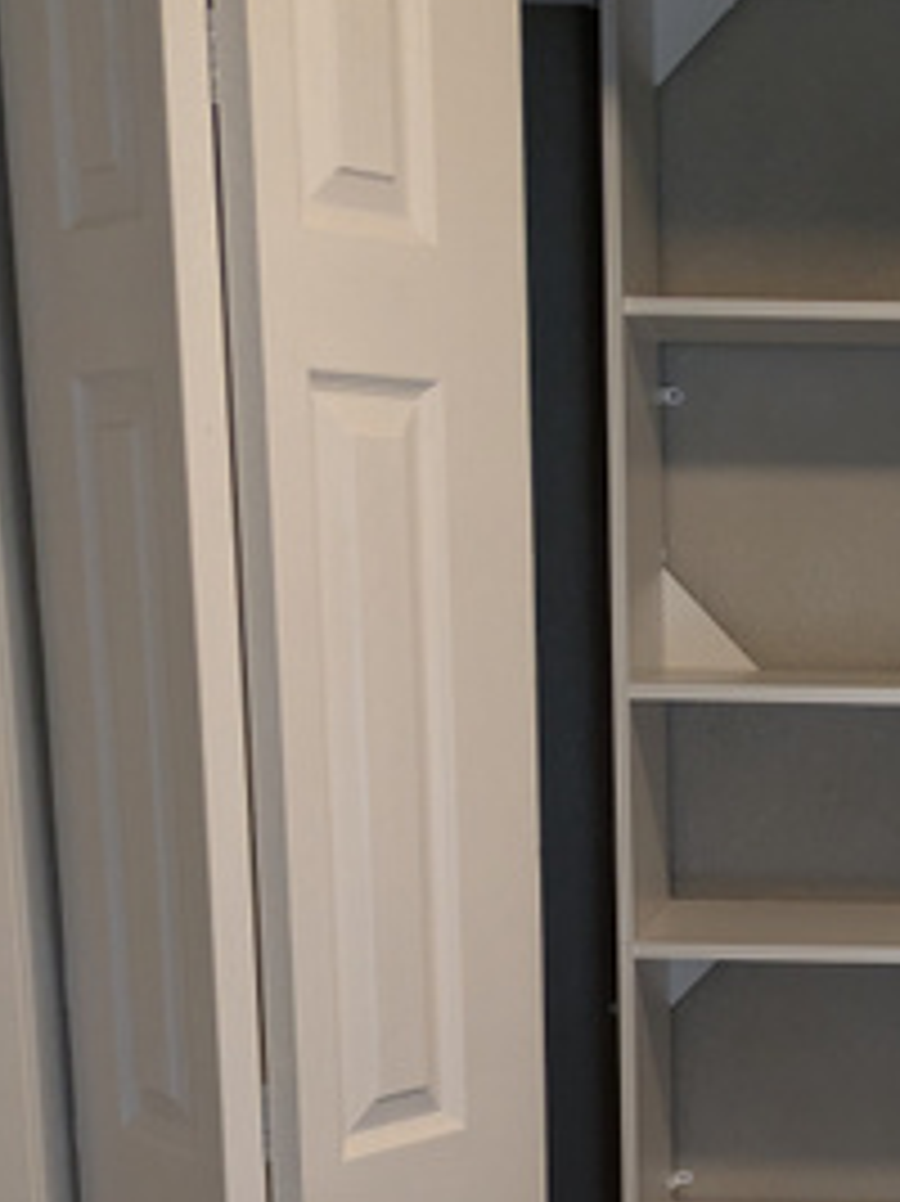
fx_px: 2498
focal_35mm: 72
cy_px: 1166
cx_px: 911
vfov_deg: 25.8
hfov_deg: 19.8
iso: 280
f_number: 1.89
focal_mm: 5.43
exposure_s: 1/60
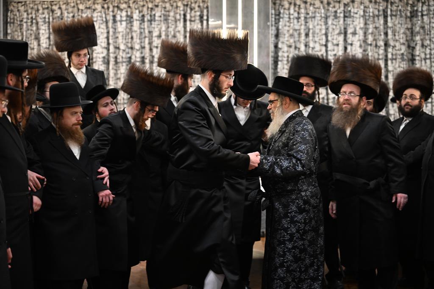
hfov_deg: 28.8
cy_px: 144
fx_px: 844
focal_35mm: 70
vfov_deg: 19.5
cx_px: 217
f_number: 2.8
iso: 2500
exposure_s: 1/200
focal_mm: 70
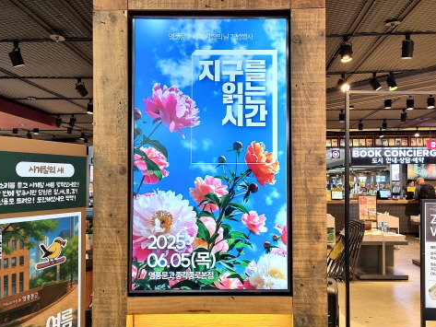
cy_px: 178
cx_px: 240
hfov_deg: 55.2
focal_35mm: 33
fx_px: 416
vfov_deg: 42.9
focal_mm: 5.4
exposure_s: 1/120
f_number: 1.8
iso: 160
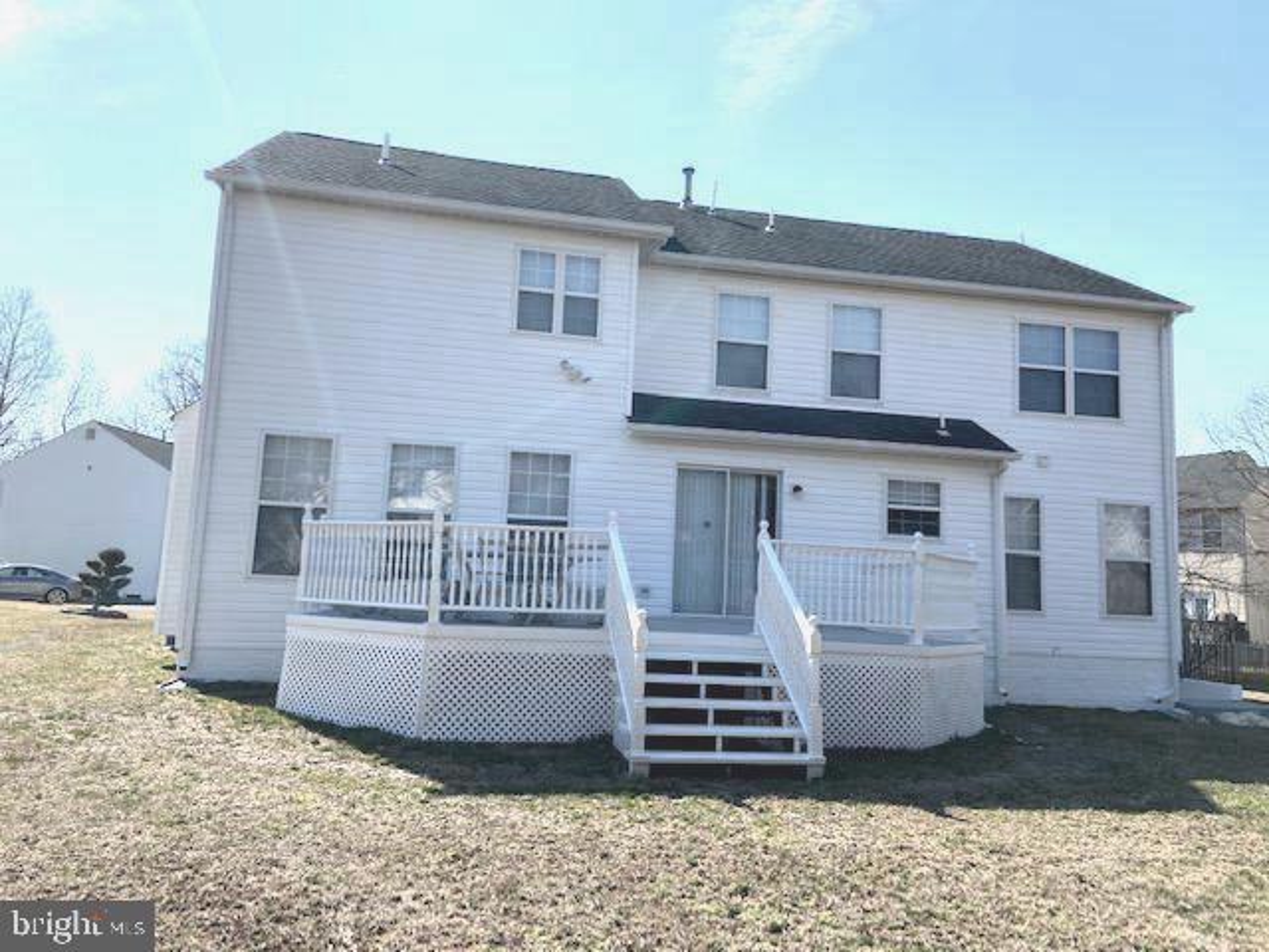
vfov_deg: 53.1
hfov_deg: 67.3
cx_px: 634
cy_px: 476
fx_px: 953
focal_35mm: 26
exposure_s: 1/2513
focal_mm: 4.25
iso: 32
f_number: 1.8
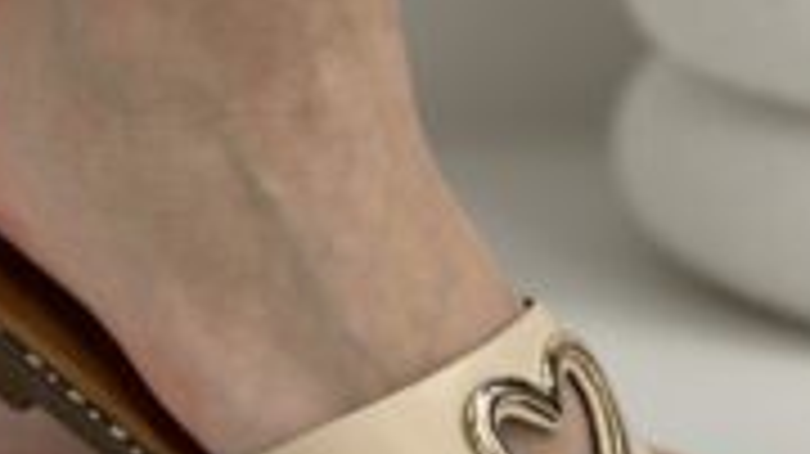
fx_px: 2490
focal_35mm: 116
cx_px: 324
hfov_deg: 18.5
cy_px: 243
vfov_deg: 10.4
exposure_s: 1/100
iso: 125
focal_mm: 6.86
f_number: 1.78
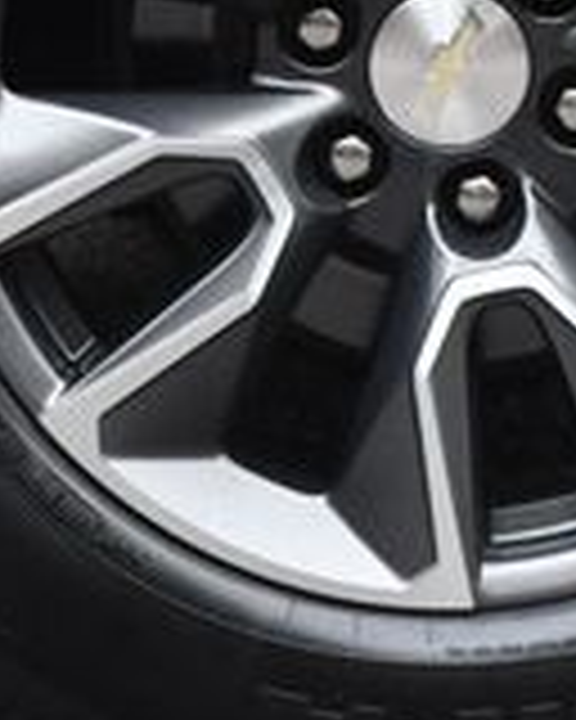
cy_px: 45
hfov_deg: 2.5
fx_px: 13169
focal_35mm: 618
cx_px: 342
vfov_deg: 3.1
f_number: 4.8
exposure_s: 1/250
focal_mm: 110
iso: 560
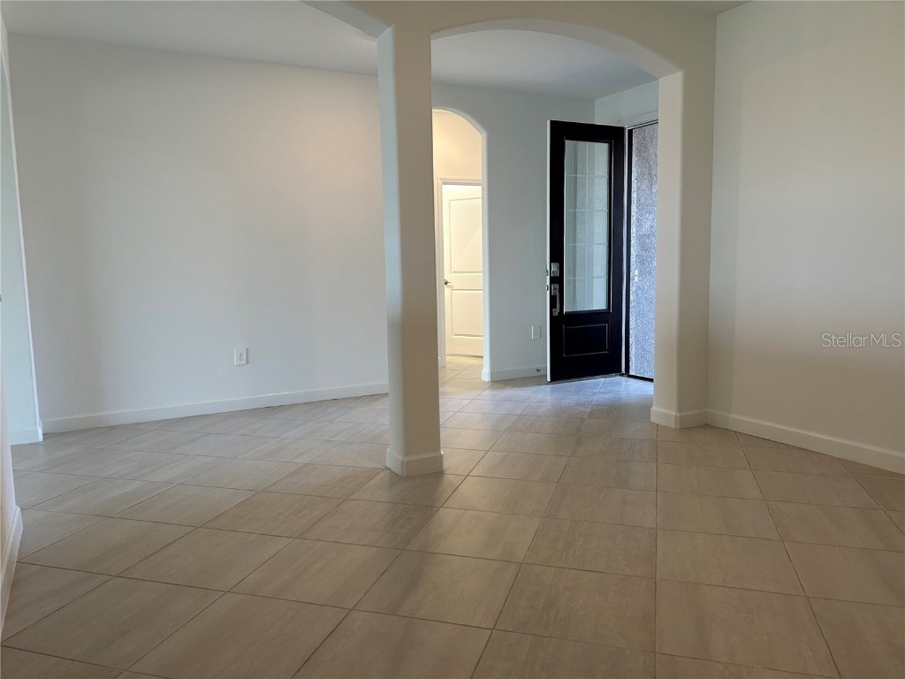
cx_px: 452
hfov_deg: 67.3
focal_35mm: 26
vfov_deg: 53.1
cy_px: 340
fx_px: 680
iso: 80
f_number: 1.5
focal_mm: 5.7
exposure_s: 1/120
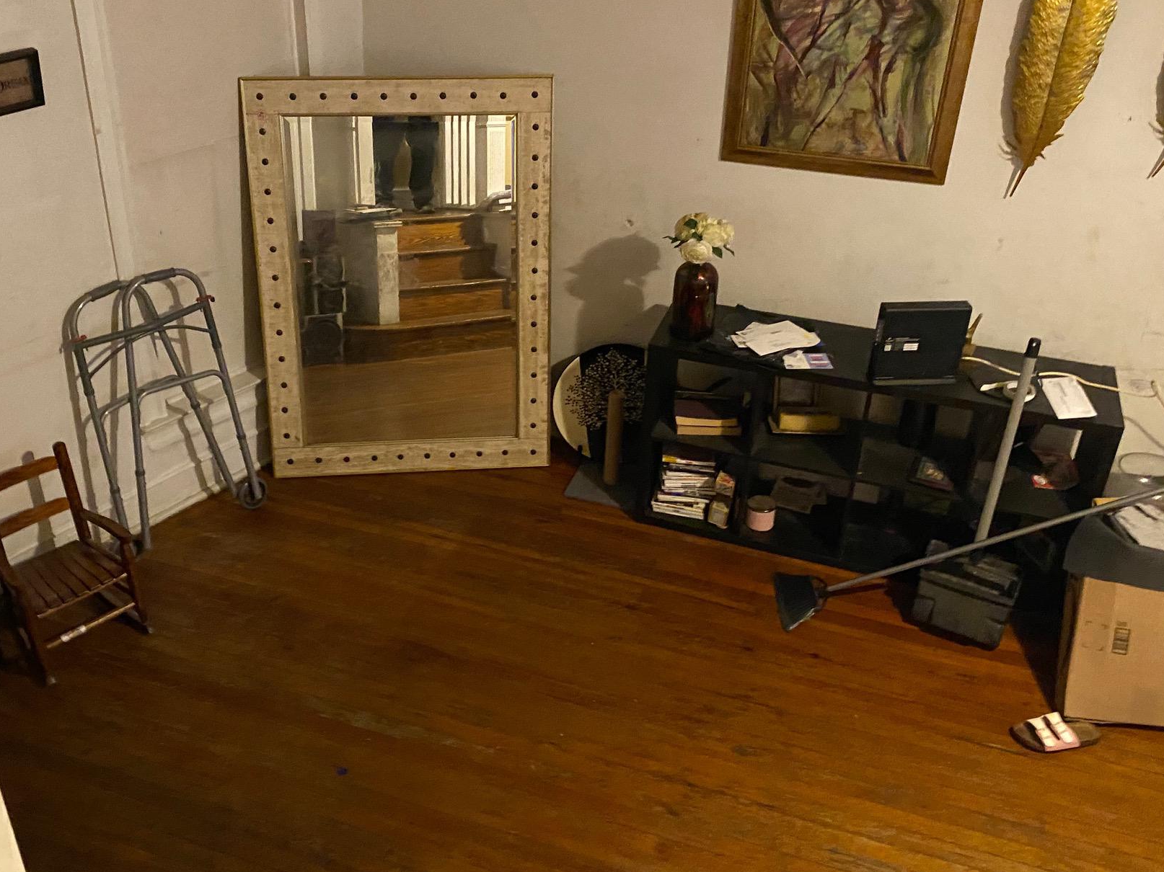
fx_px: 1109
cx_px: 504
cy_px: 398
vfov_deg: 42.9
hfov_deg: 55.2
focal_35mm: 33
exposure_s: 1/30
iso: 800
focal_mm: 4.25
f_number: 1.8
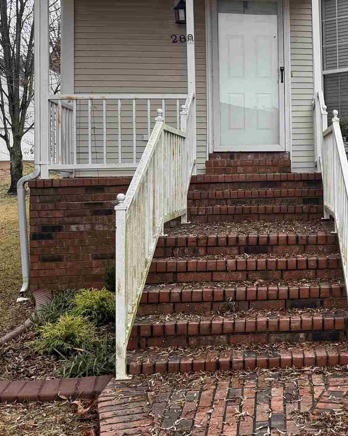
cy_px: 150
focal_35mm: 57
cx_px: 398
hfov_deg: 24.6
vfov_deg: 32.8
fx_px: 734
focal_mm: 6.76
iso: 100
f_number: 1.78
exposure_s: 1/589
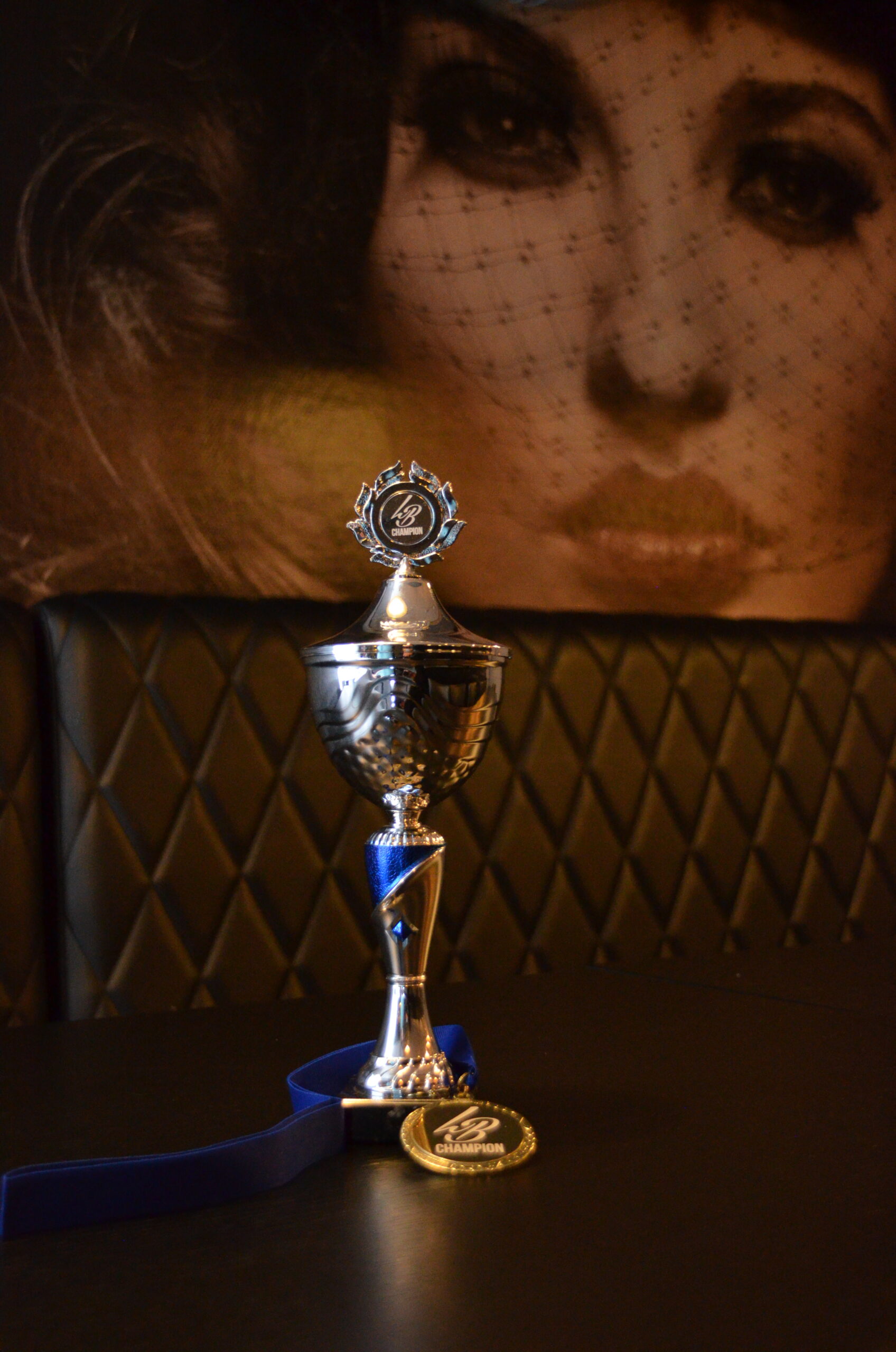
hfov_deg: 28.0
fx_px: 1800
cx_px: 448
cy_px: 676
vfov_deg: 41.2
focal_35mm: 48
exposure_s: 1/60
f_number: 4.2
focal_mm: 32
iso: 3200
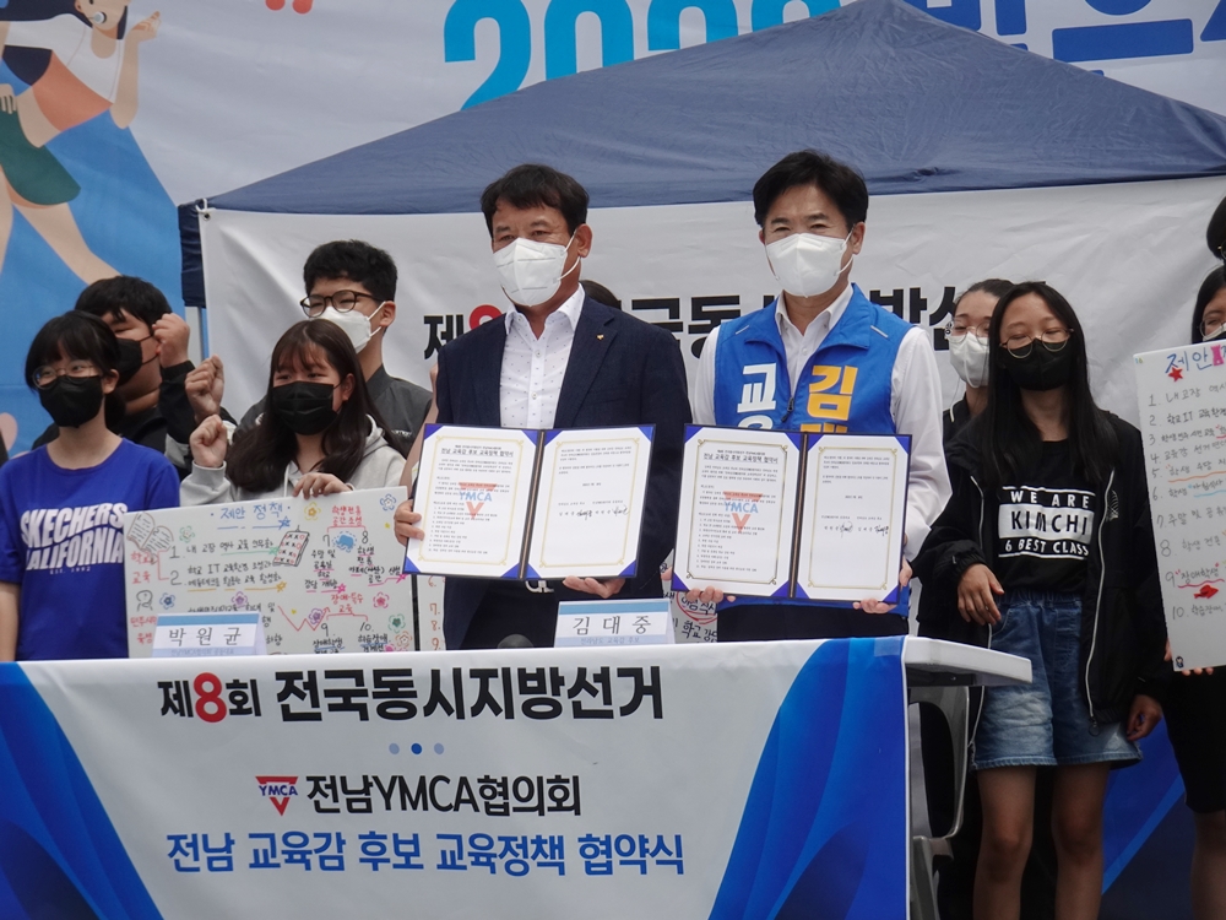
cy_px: 460
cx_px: 613
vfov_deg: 10.2
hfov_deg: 13.5
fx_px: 5171
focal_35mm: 146
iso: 80
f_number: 5.6
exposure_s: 1/640
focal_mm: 23.22
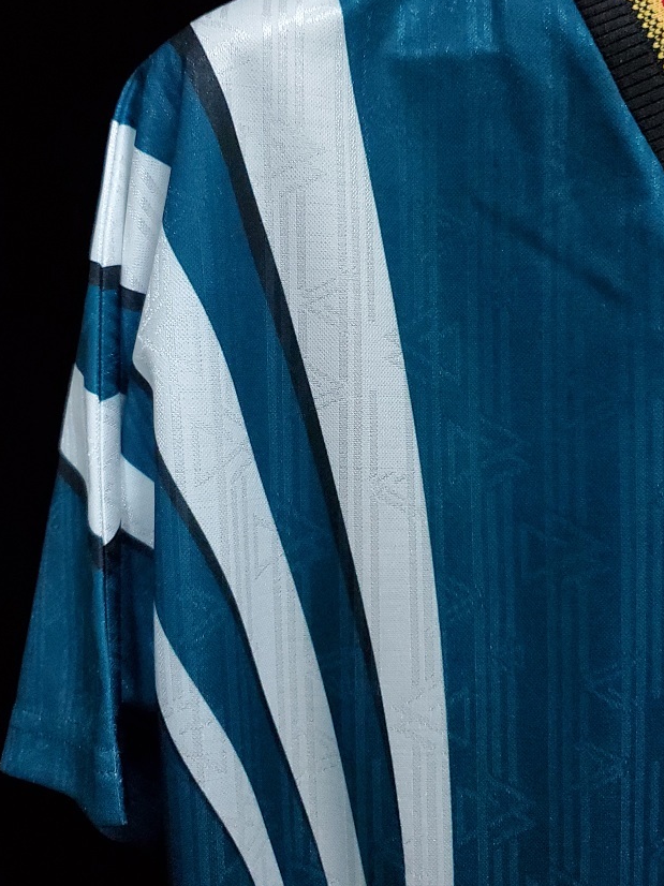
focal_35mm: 34
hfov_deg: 41.8
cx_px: 344
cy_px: 414
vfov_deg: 53.9
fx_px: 870
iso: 640
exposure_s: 1/45
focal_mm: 4.3
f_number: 1.5
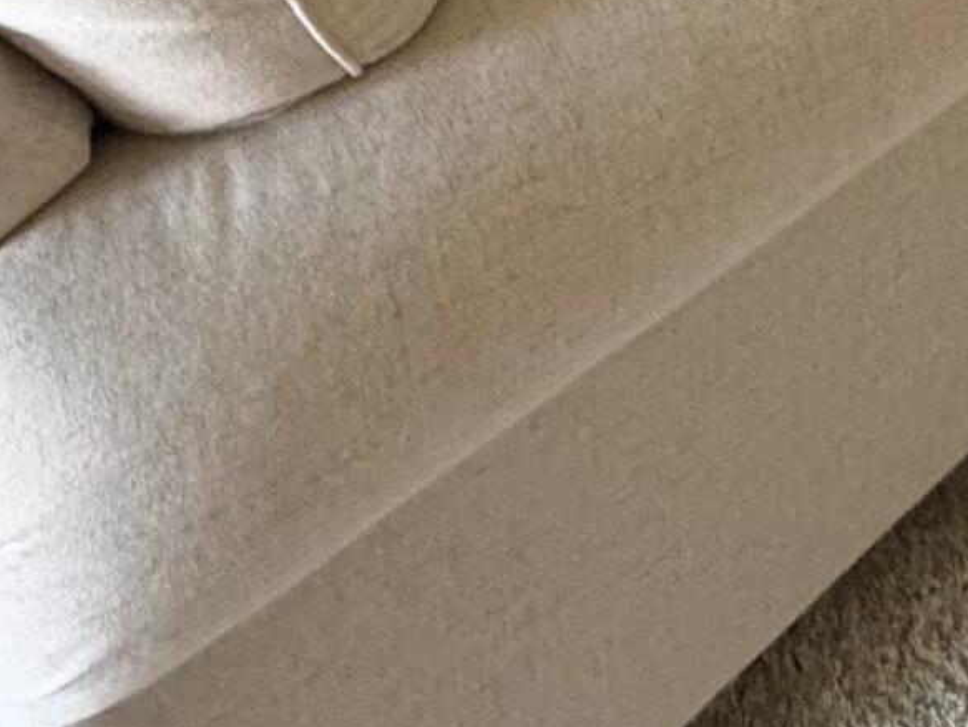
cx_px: 948
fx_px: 2015
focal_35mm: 72
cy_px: -971
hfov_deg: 25.8
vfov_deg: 14.4
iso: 500
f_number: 2.2
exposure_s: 1/60
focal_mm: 2.22
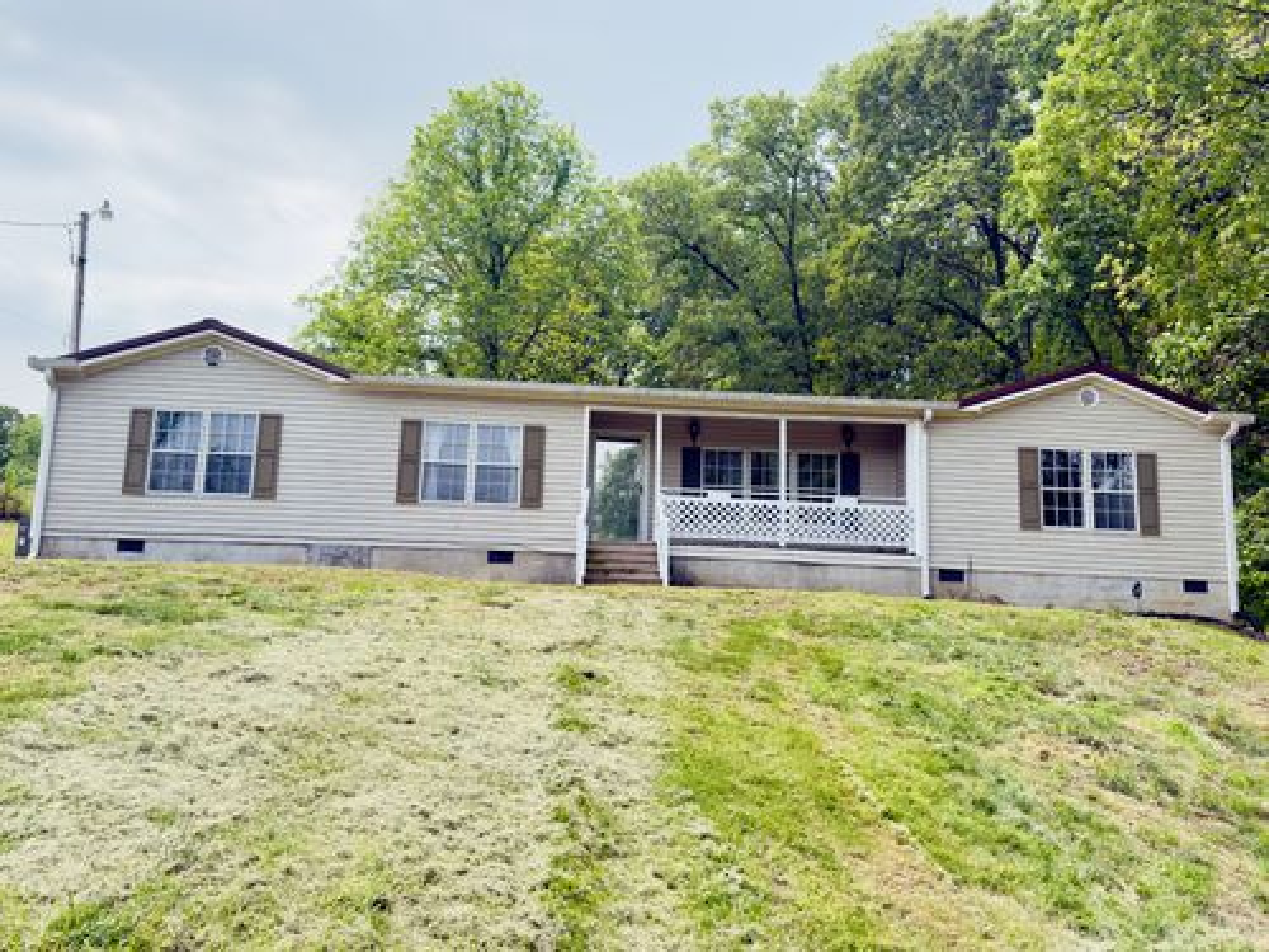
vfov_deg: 48.2
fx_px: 1063
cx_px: 634
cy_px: 476
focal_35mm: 29
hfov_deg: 61.7
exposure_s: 1/4545
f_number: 1.78
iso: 80
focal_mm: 6.76
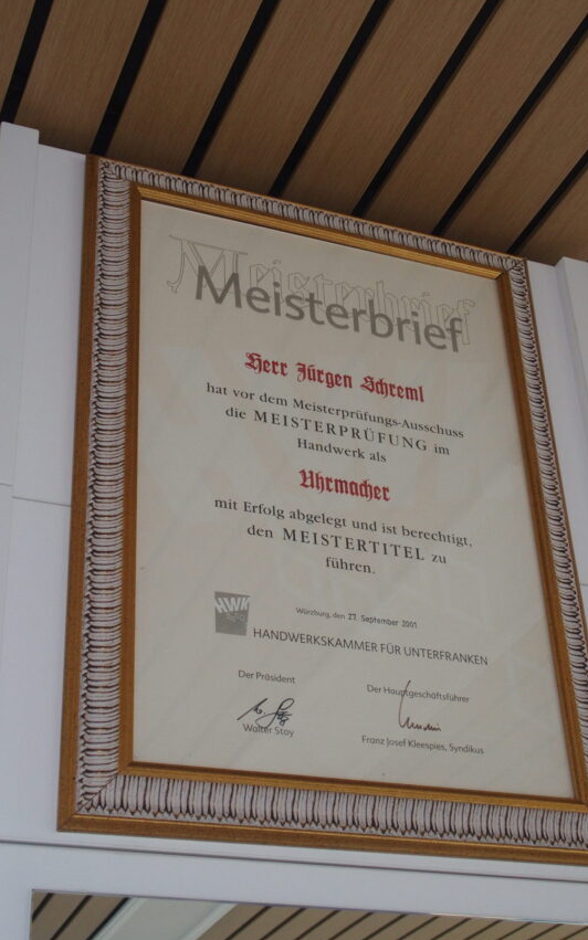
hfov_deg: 24.0
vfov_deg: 37.5
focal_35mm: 54
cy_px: 468
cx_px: 333
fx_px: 1384
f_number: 2.8
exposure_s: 1/50
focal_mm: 10.8
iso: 400
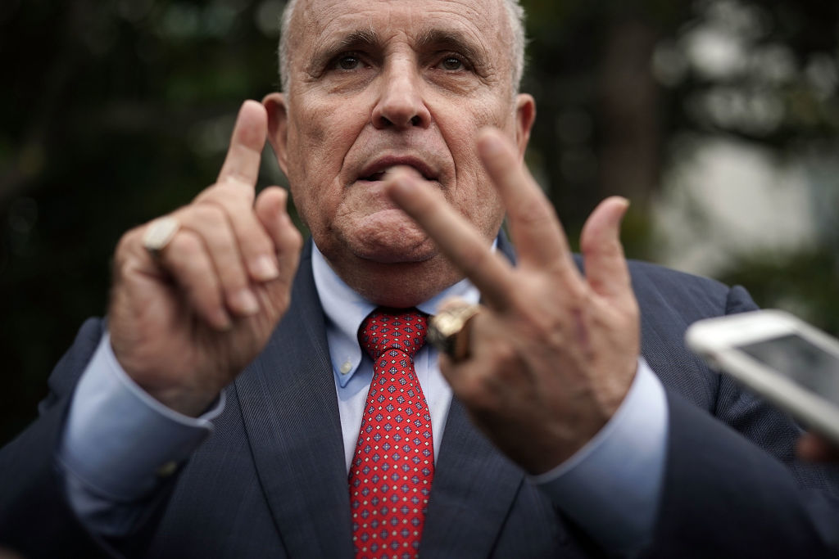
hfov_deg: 39.6
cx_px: 420
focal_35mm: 50
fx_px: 1165
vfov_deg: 27.0
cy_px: 280
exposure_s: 1/4000
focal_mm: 50
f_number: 1.6
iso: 400
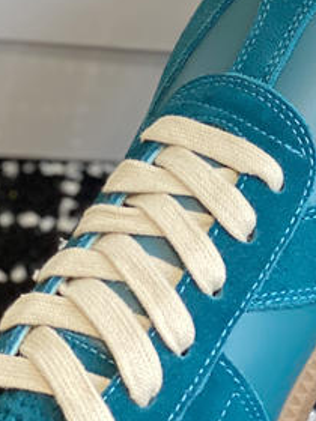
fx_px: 1960
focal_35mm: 161
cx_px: 301
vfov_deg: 11.8
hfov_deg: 9.2
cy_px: -164
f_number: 2
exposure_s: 1/122
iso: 64
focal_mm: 6
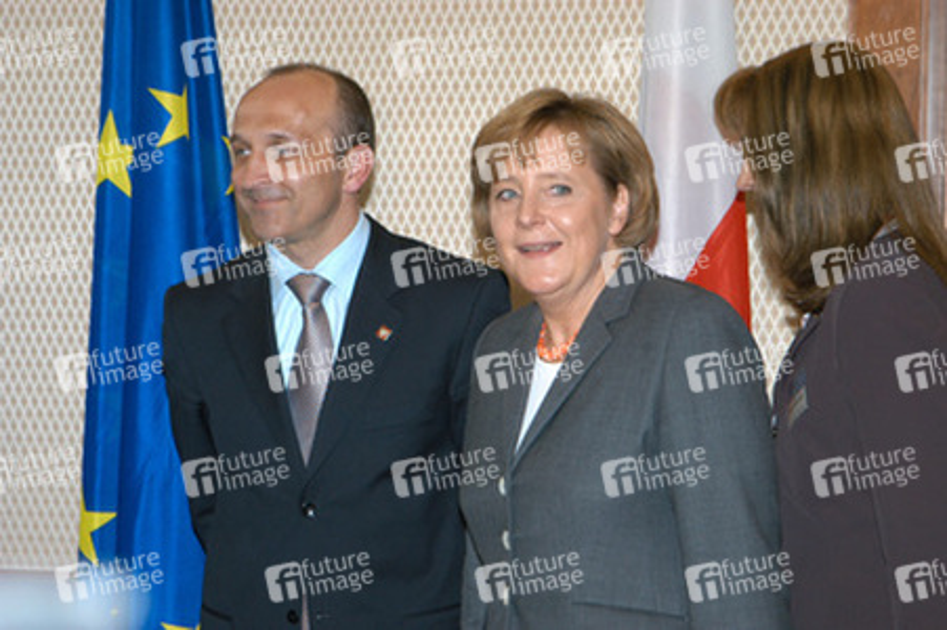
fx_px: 2839
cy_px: 315
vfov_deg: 12.7
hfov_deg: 18.9
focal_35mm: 108
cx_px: 474
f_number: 5.3
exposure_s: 1/80
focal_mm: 72
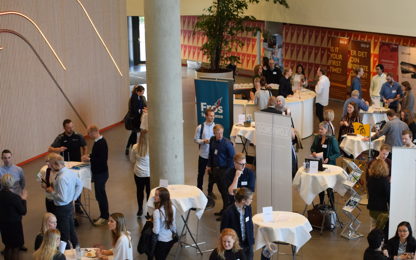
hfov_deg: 26.6
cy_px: 217
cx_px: 289
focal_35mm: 77
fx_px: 872
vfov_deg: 16.8
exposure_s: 1/60
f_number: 4.2
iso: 1800
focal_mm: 29
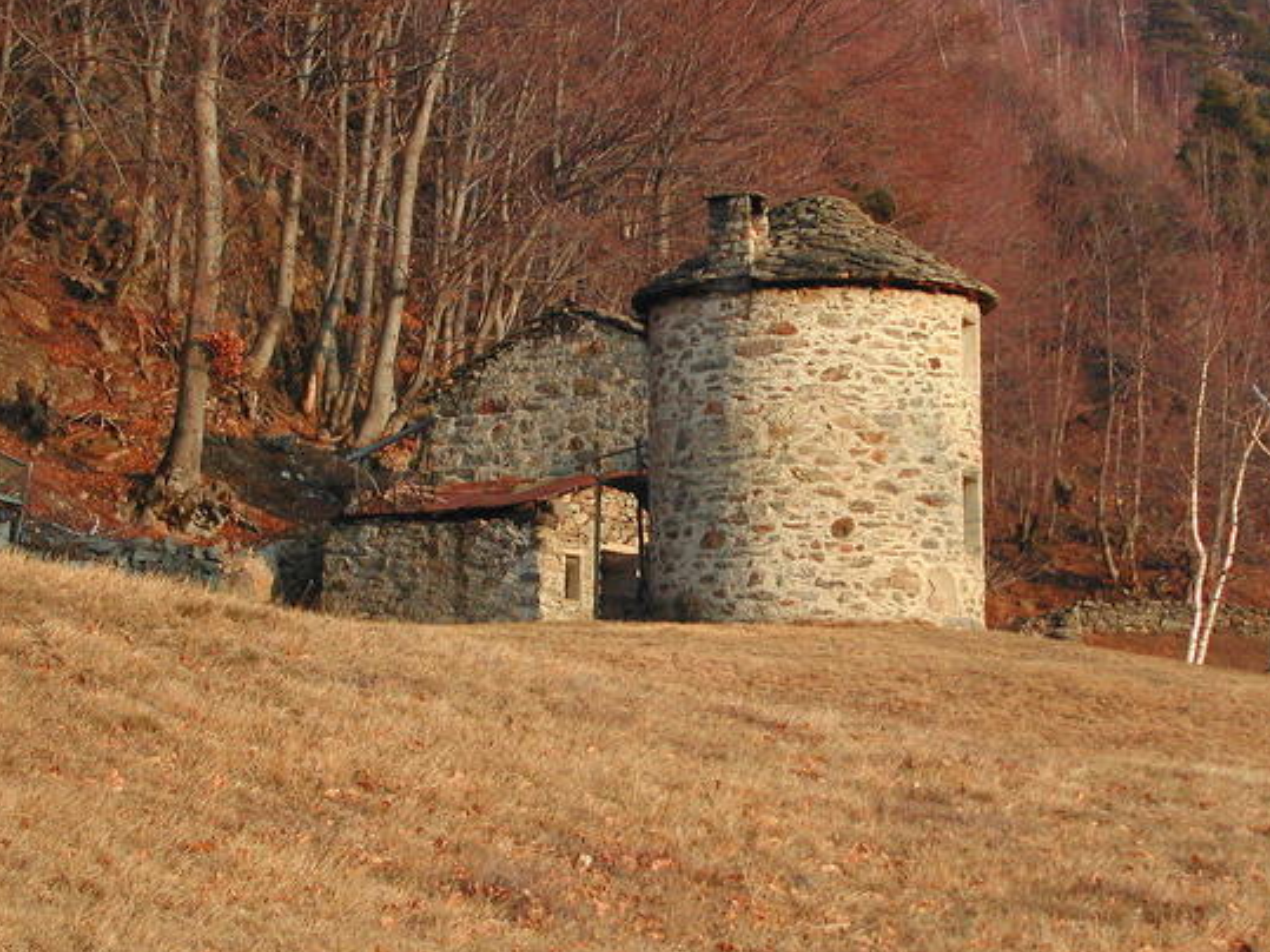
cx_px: 690
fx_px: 4658
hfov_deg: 15.5
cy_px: 469
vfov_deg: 11.7
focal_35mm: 127
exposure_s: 1/159
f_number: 4.9
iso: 100
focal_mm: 24
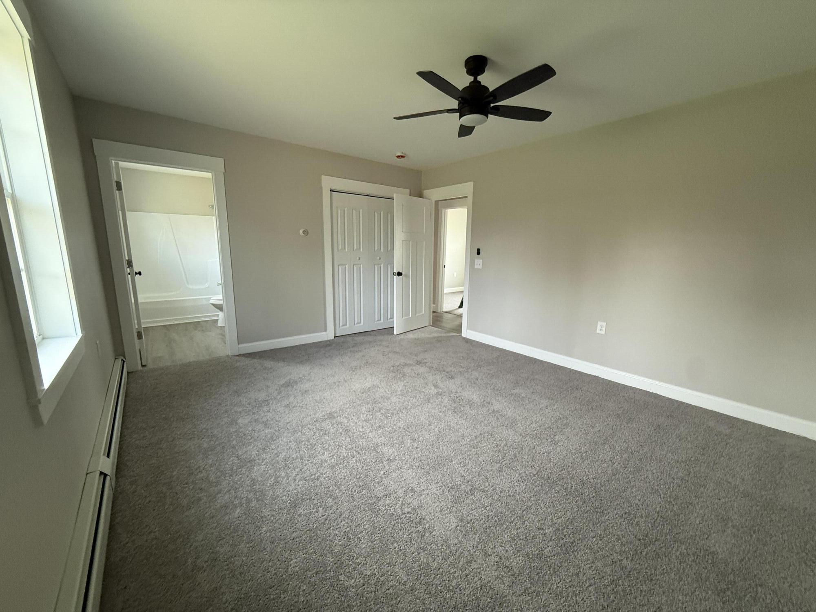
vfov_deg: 85.7
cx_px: 408
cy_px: 306
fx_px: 330
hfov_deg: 102.1
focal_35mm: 14
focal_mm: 2.22
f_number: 2.2
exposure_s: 1/99
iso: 320
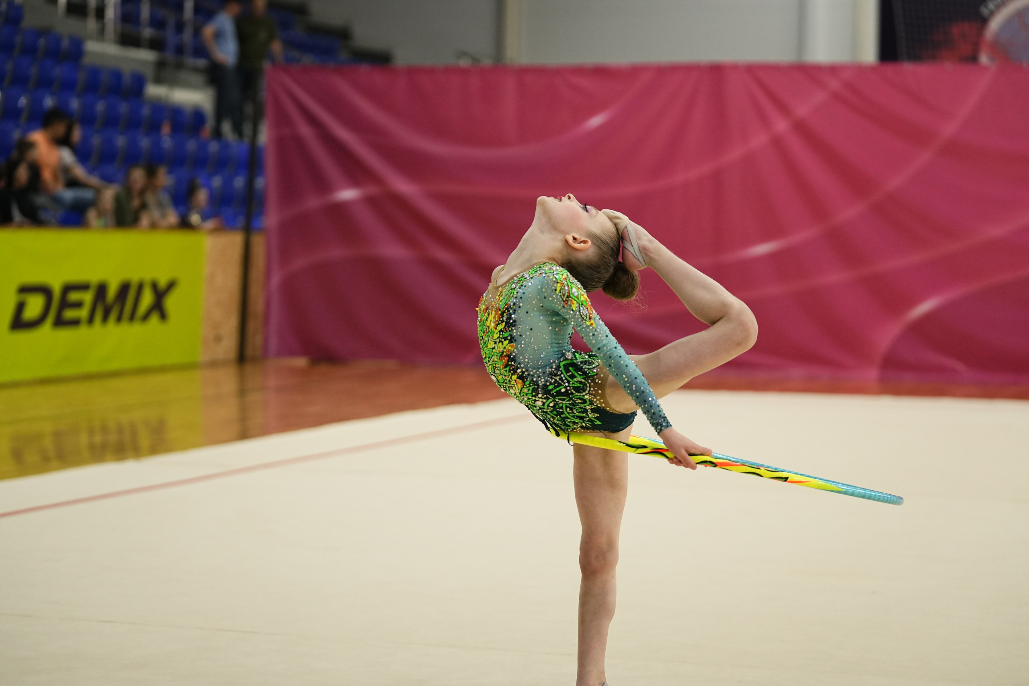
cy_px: 343
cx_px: 514
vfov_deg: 16.1
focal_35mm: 85
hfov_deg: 23.9
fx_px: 2430
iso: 1600
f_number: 2.8
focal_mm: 85
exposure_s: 1/1000
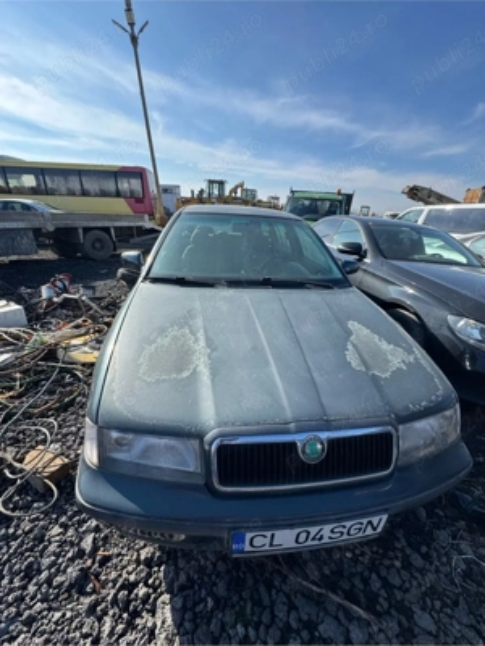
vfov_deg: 102.1
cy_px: 323
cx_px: 242
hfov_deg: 85.7
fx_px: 262
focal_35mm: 14
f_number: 2.2
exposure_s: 1/1048
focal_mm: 2.22
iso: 40
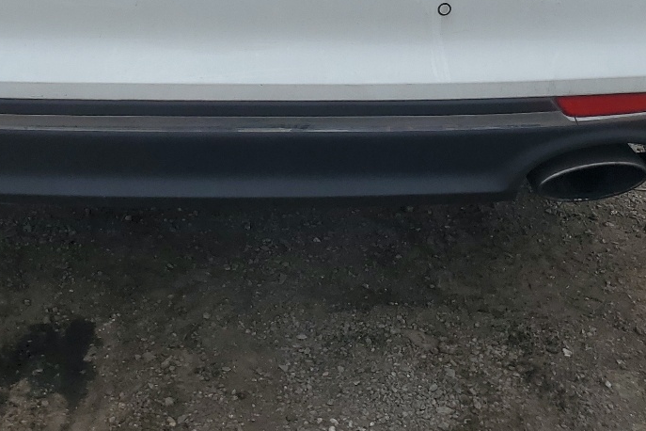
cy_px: -112
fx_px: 1130
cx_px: 197
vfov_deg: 20.0
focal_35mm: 63
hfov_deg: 31.5
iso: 50
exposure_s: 1/3333
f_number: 1.5
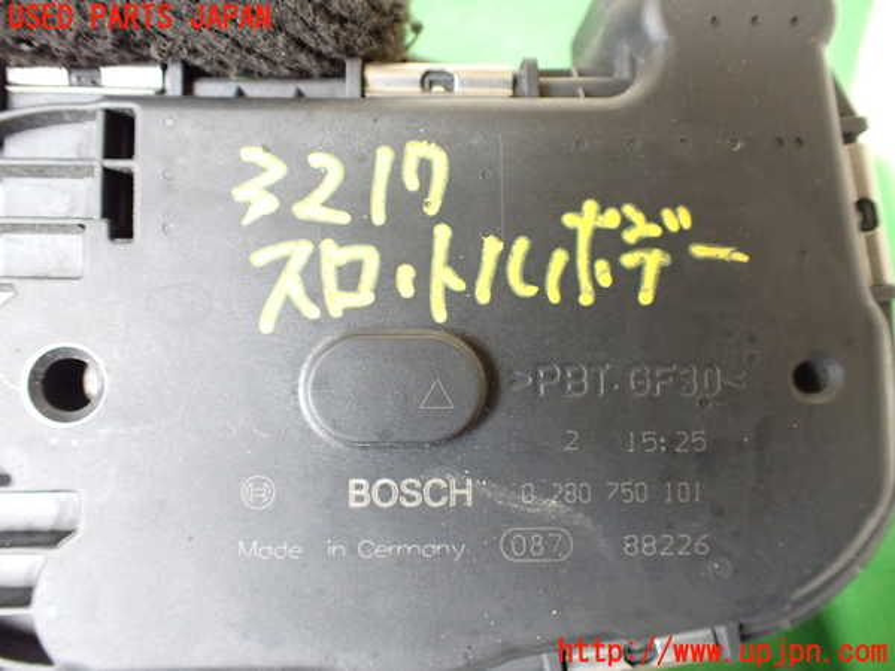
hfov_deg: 60.0
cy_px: 336
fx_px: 776
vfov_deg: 46.8
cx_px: 448
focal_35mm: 30
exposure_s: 1/80
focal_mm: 5.4
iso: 800
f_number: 2.3
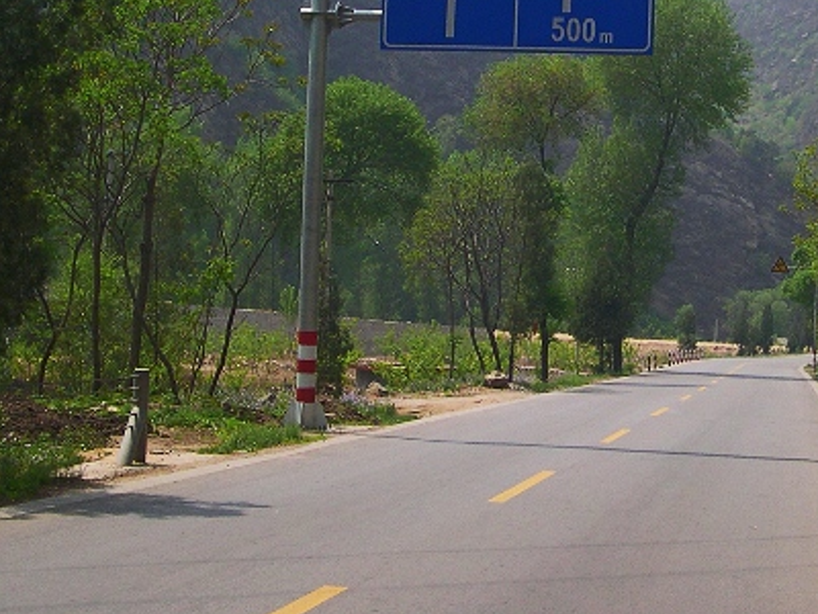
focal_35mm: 76
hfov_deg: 25.3
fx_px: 1796
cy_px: 133
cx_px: 620
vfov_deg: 19.2
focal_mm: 8
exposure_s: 1/178
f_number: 7.6
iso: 100
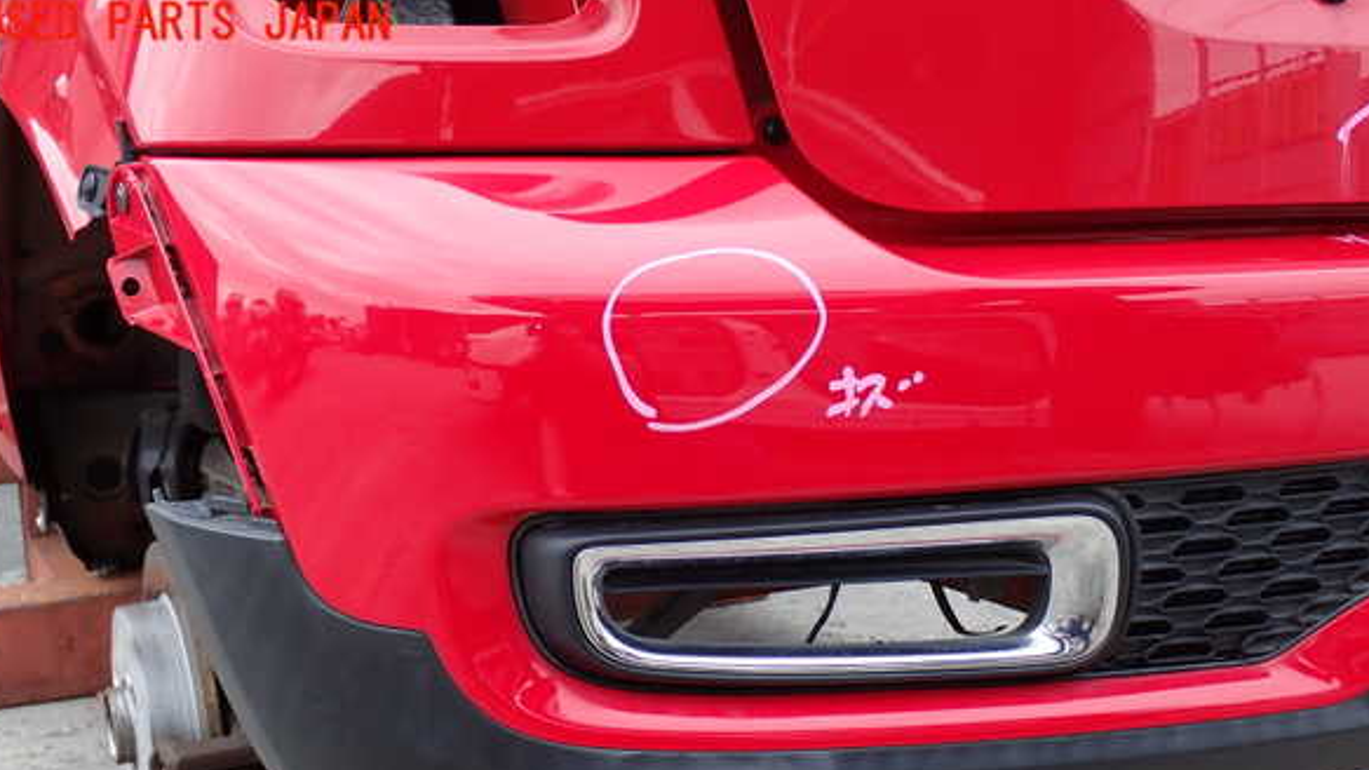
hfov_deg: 44.6
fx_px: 1670
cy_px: 524
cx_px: 669
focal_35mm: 46
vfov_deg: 25.8
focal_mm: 7.31
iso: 100
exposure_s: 1/100
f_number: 4
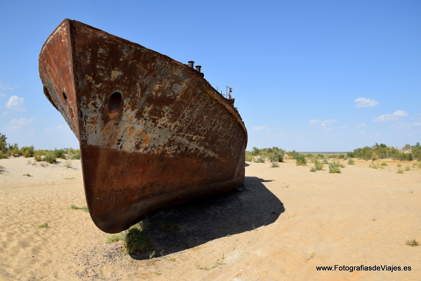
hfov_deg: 67.4
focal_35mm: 27
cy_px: 140
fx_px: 316
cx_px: 210
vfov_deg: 48.0
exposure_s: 1/1600
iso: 400
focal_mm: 18
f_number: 6.3
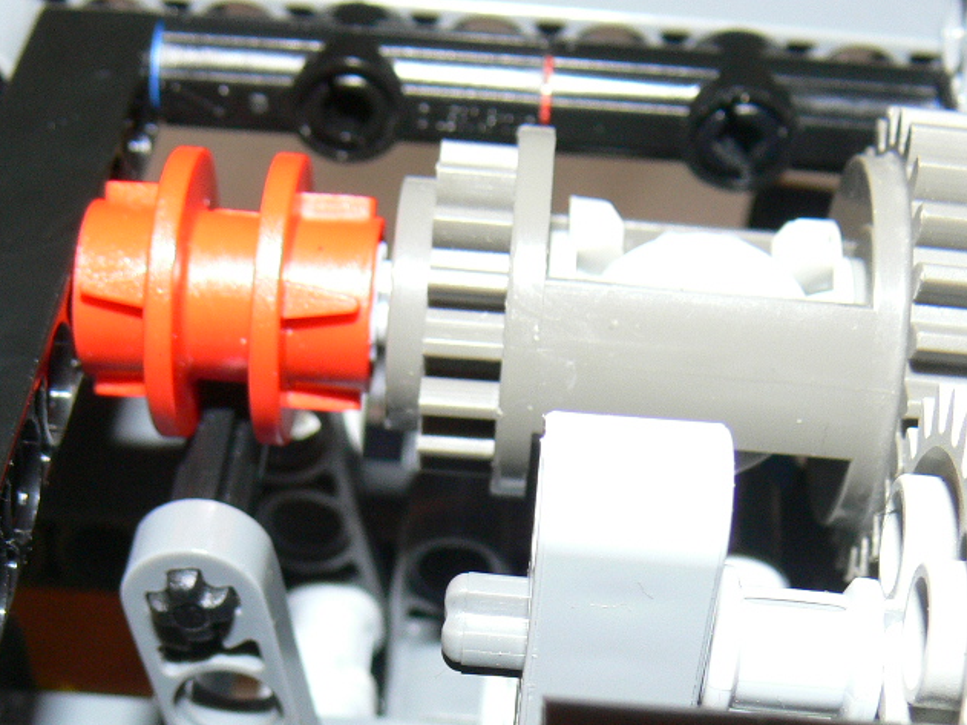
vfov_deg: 19.8
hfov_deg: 26.7
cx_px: 477
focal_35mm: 73
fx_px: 2039
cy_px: 662
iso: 100
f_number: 4
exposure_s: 1/30
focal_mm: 7.6
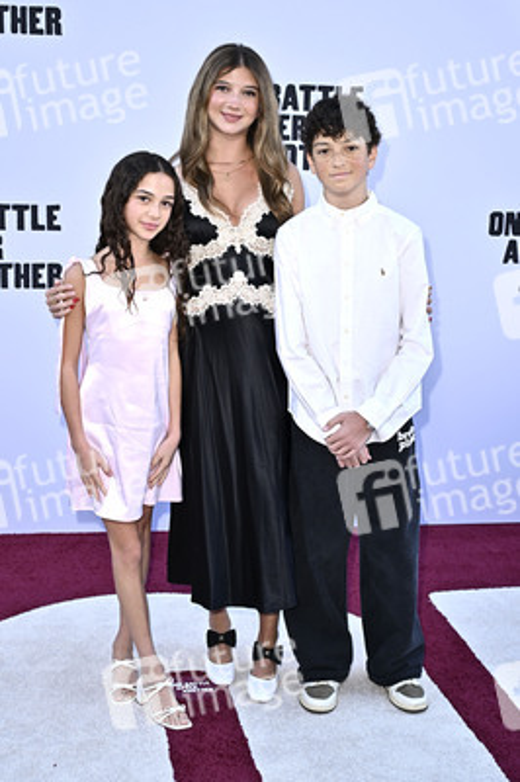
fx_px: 998
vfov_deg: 42.8
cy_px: 391
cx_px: 260
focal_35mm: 46
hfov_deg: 29.2
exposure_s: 1/320
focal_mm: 46
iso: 800
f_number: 5
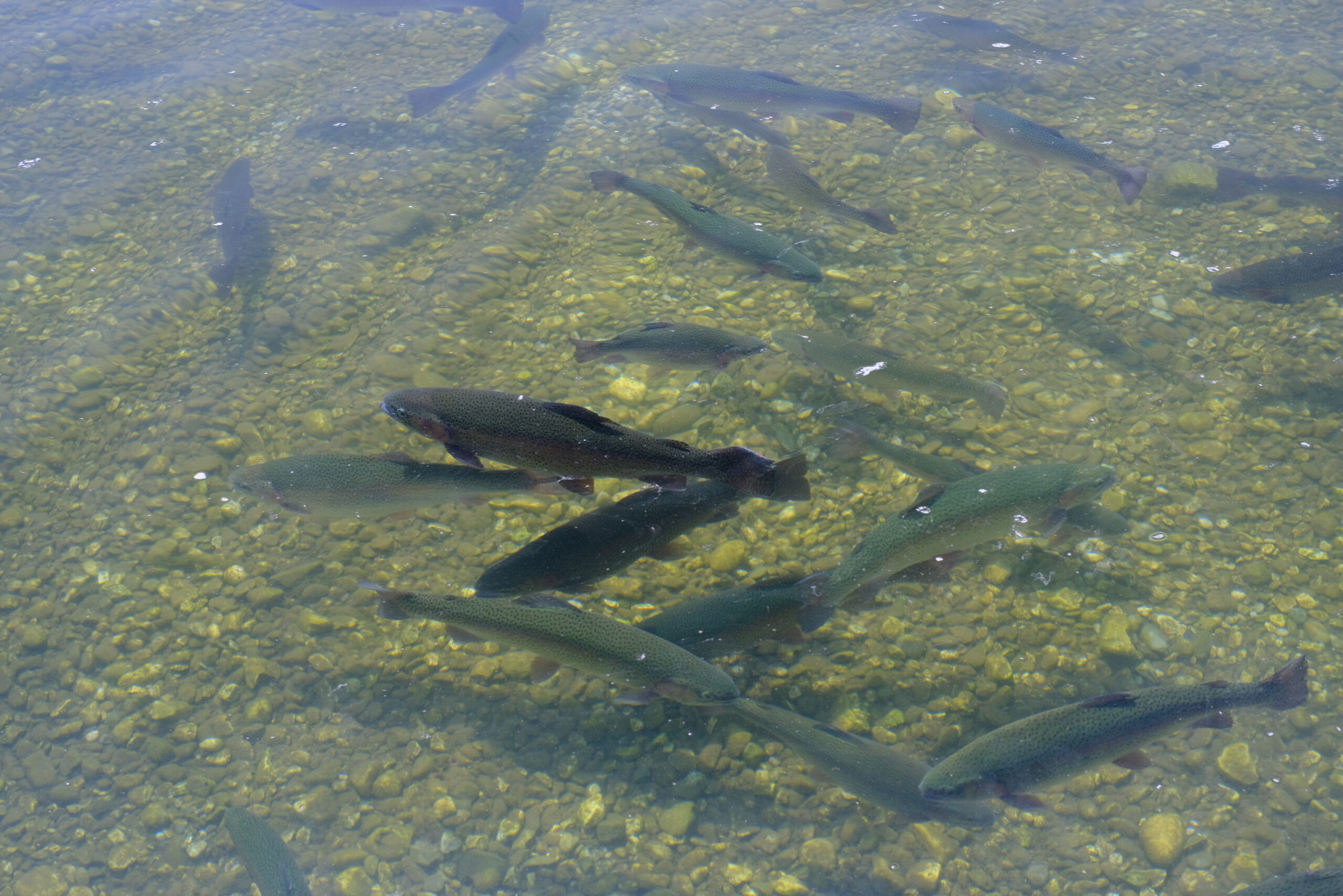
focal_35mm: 53
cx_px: 672
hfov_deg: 37.5
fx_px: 1977
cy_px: 448
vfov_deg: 25.5
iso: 640
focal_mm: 35
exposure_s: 1/90
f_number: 7.1
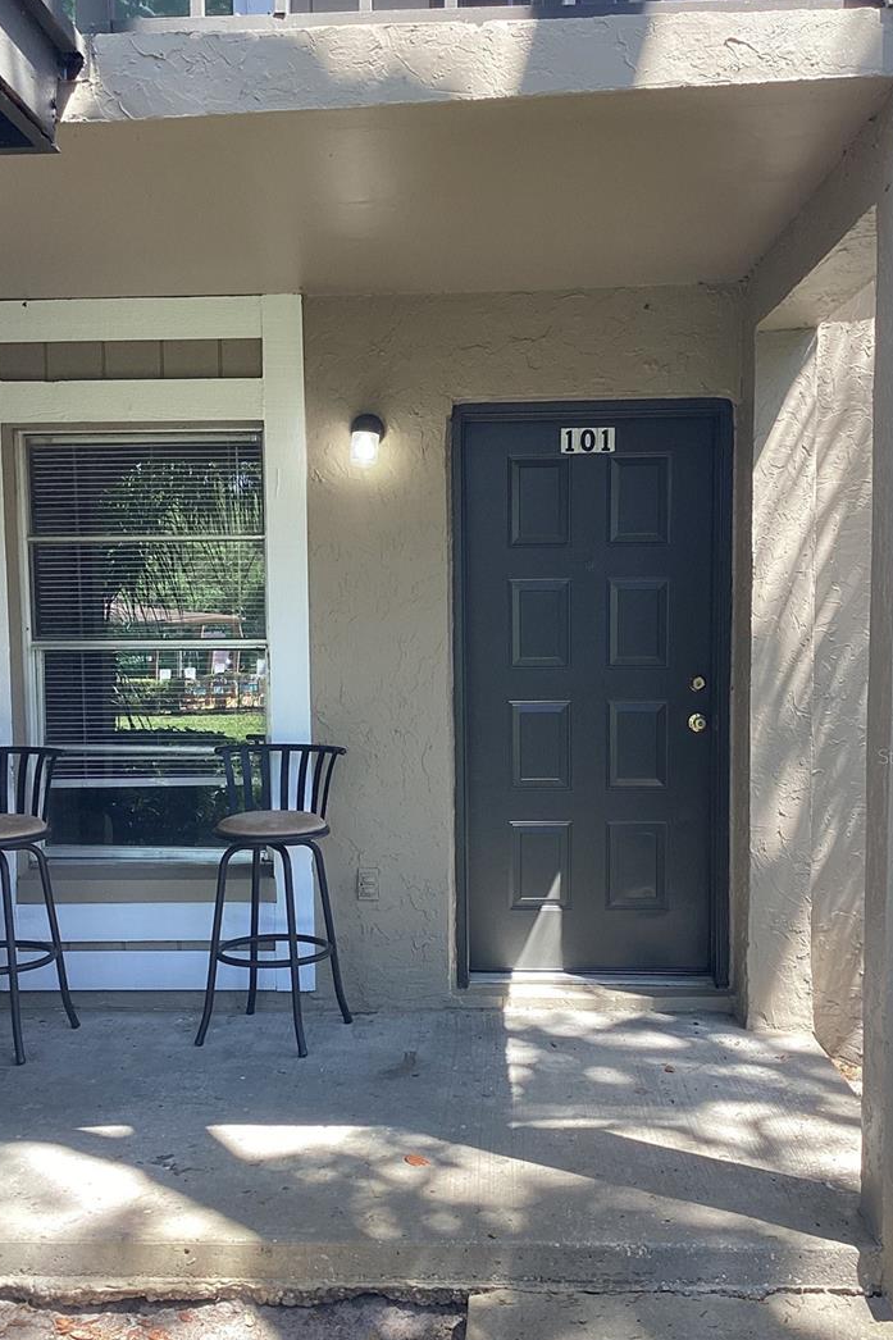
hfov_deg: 35.9
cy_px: 756
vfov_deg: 51.8
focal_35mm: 37
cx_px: 392
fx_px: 1377
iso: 50
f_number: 2.4
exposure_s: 1/120
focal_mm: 3.3
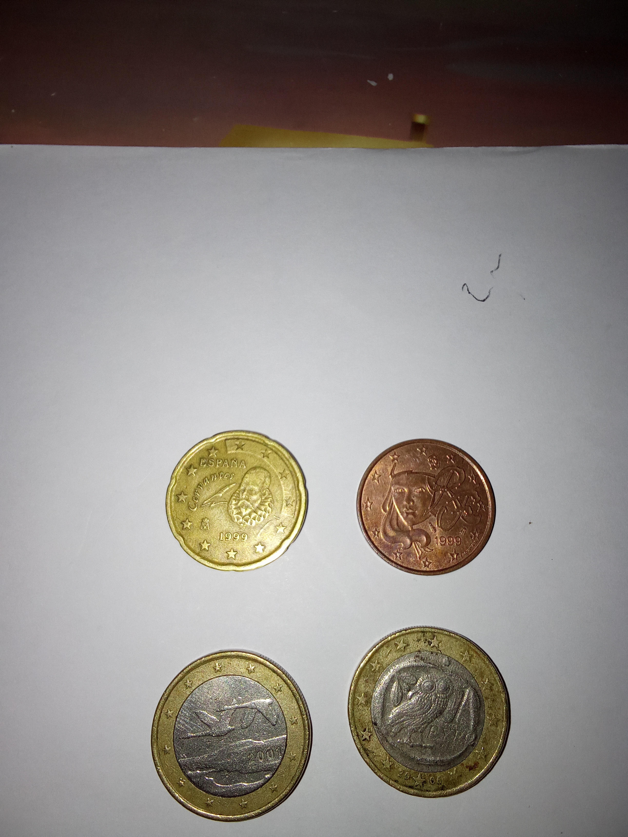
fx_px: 677
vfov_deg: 63.4
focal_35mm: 28
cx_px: 314
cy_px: 418
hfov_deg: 49.7
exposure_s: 1/230
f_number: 2
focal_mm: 2.87
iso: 100
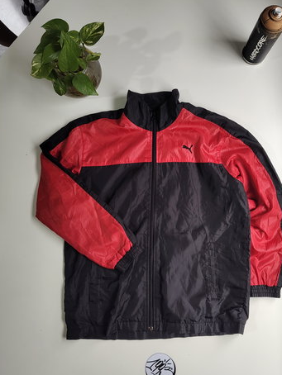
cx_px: 158
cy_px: 190
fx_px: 293
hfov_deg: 51.3
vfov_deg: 65.3
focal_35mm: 27
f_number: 1.8
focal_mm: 5.56
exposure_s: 1/100
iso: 236
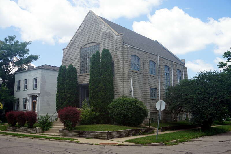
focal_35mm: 39
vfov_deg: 34.2
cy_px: 77
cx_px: 116
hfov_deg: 49.6
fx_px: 250
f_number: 10
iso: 100
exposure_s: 1/100
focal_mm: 26
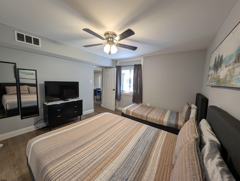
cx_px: 120
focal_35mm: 12
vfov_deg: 94.6
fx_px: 83
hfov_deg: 110.5
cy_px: 90
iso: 60
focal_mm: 2.23
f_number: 1.95
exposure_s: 1/24
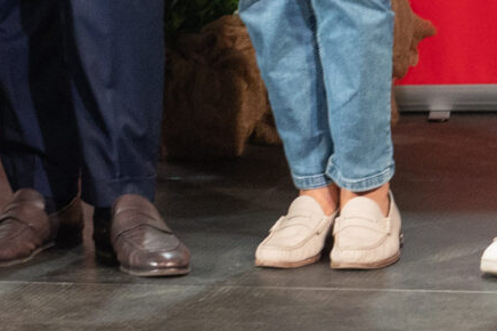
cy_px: -325
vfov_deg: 7.0
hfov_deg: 10.7
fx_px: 2593
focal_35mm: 188
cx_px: -179
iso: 1600
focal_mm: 32
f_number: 4
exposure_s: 1/160
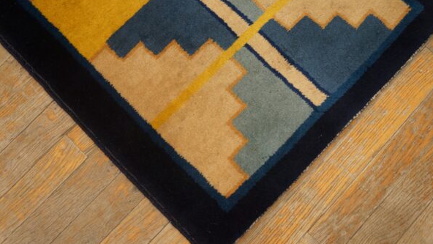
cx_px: 218
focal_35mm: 35
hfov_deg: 56.6
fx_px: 402
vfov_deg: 33.7
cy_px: 112
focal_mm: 22
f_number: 4
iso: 800
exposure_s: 1/60
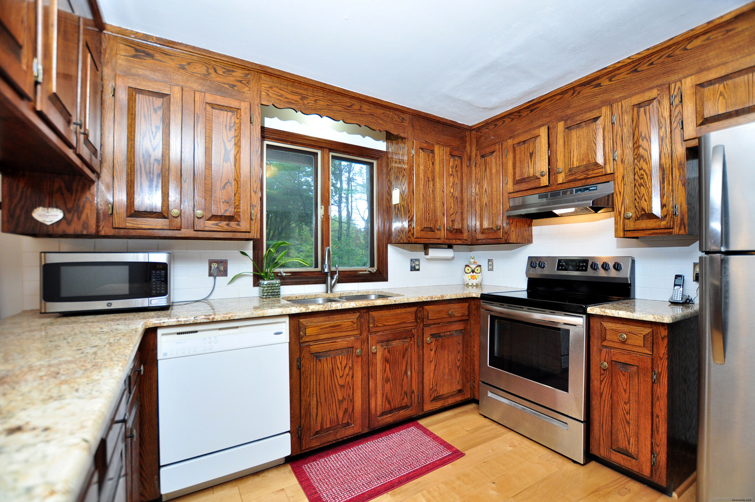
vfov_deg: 77.2
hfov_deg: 100.5
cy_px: 251
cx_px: 378
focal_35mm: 15
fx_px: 314
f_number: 3.5
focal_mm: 10
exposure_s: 1/125
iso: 500
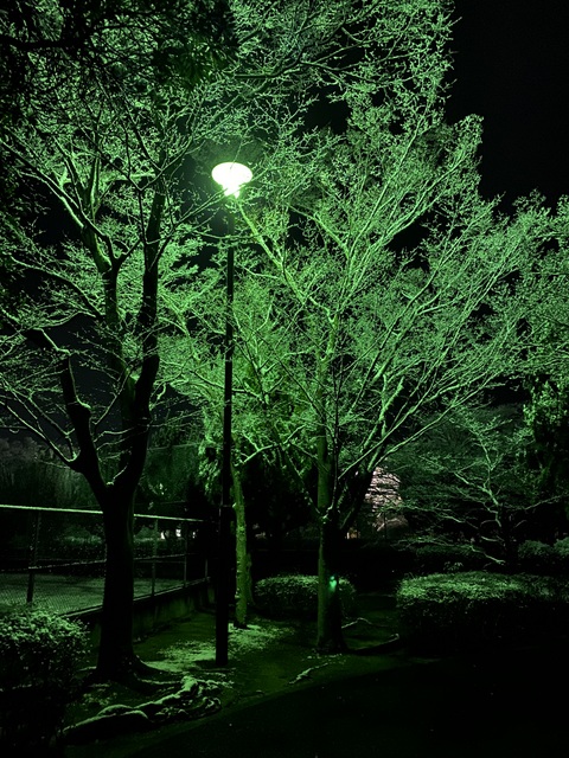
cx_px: 284
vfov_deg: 67.3
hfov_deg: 53.1
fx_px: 570
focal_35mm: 26
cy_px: 379
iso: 800
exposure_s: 1/8
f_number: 1.8
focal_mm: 4.25
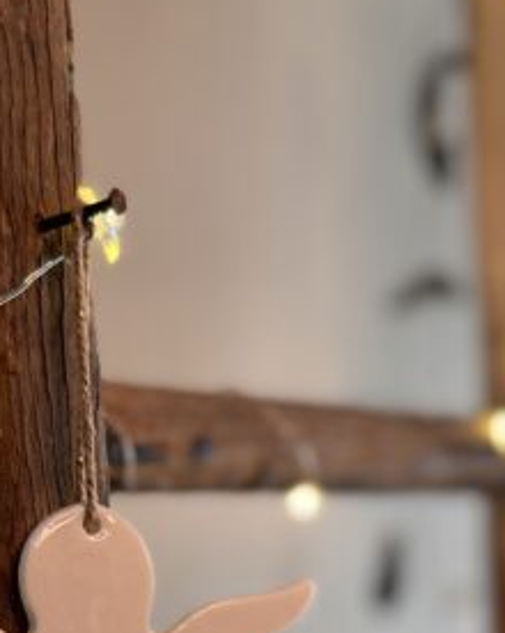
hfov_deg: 22.1
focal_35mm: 68
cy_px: 777
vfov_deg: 25.0
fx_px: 1273
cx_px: 92
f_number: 1.78
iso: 125
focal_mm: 6.76
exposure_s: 1/50
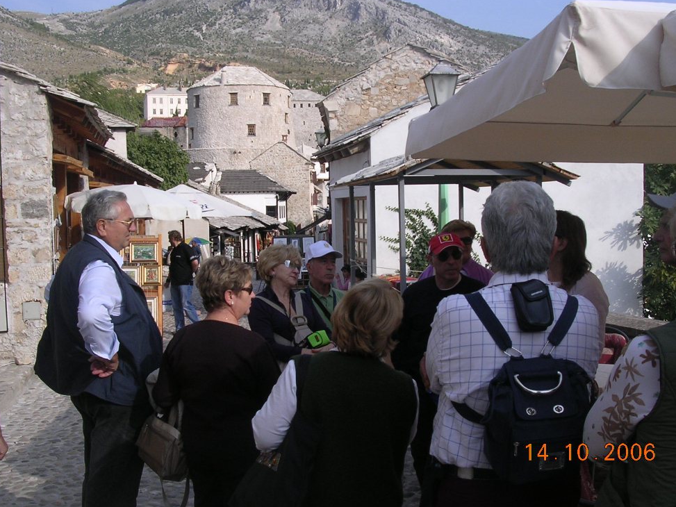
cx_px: 334
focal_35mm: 40
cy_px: 241
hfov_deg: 46.8
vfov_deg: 36.0
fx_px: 781
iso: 100
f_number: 5.6
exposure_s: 1/284
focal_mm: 5.8
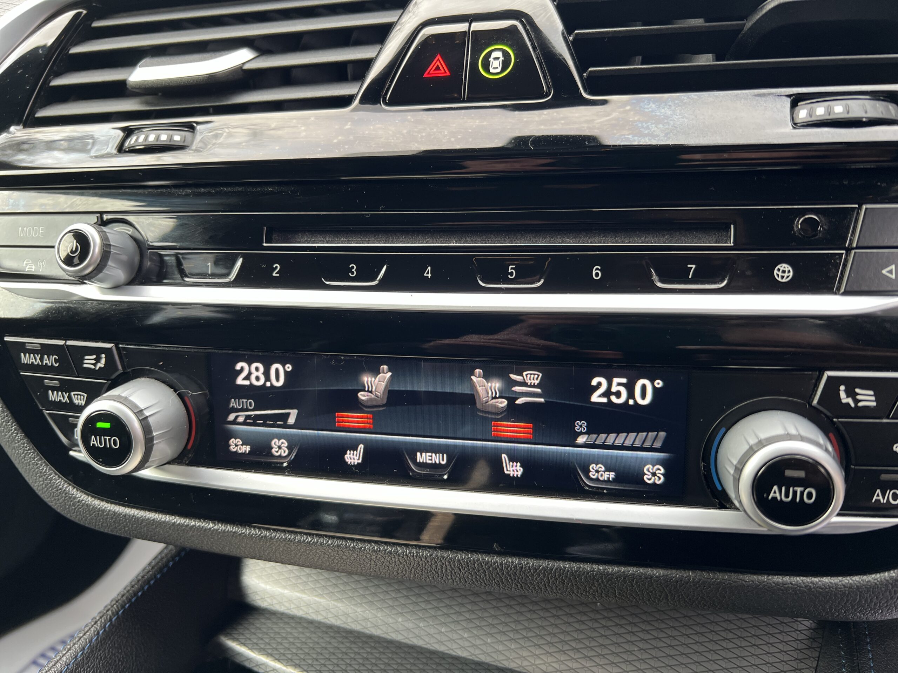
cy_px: 336
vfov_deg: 53.1
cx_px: 449
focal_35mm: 26
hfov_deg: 67.3
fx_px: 674
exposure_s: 1/121
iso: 100
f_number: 1.5
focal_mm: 5.7
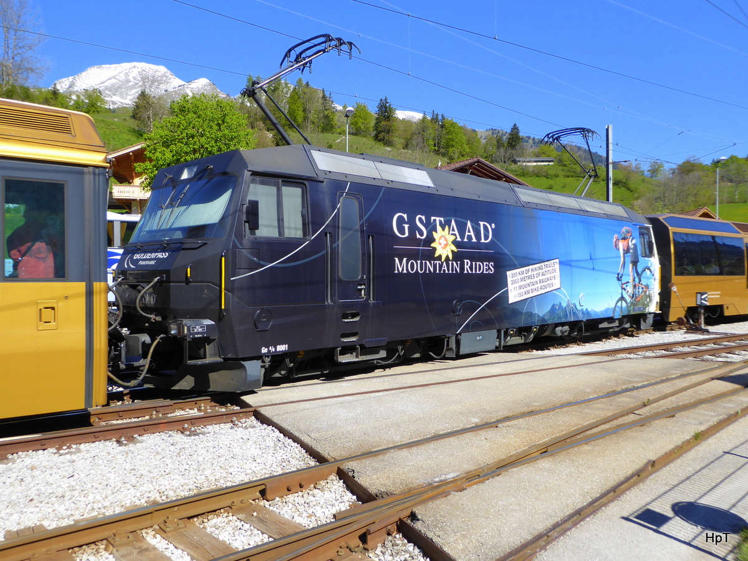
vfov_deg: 48.2
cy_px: 280
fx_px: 627
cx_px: 374
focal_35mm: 29
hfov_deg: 61.7
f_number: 3.5
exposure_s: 1/500
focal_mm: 5
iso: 80
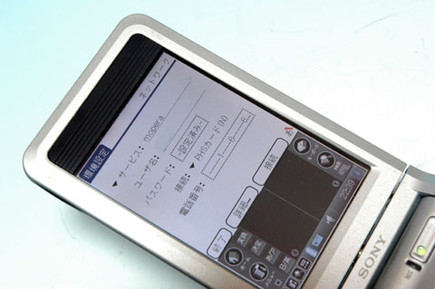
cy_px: 144
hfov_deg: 19.5
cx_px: 218
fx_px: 1267
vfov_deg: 13.0
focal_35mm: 105
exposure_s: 1/2
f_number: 11
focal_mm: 70
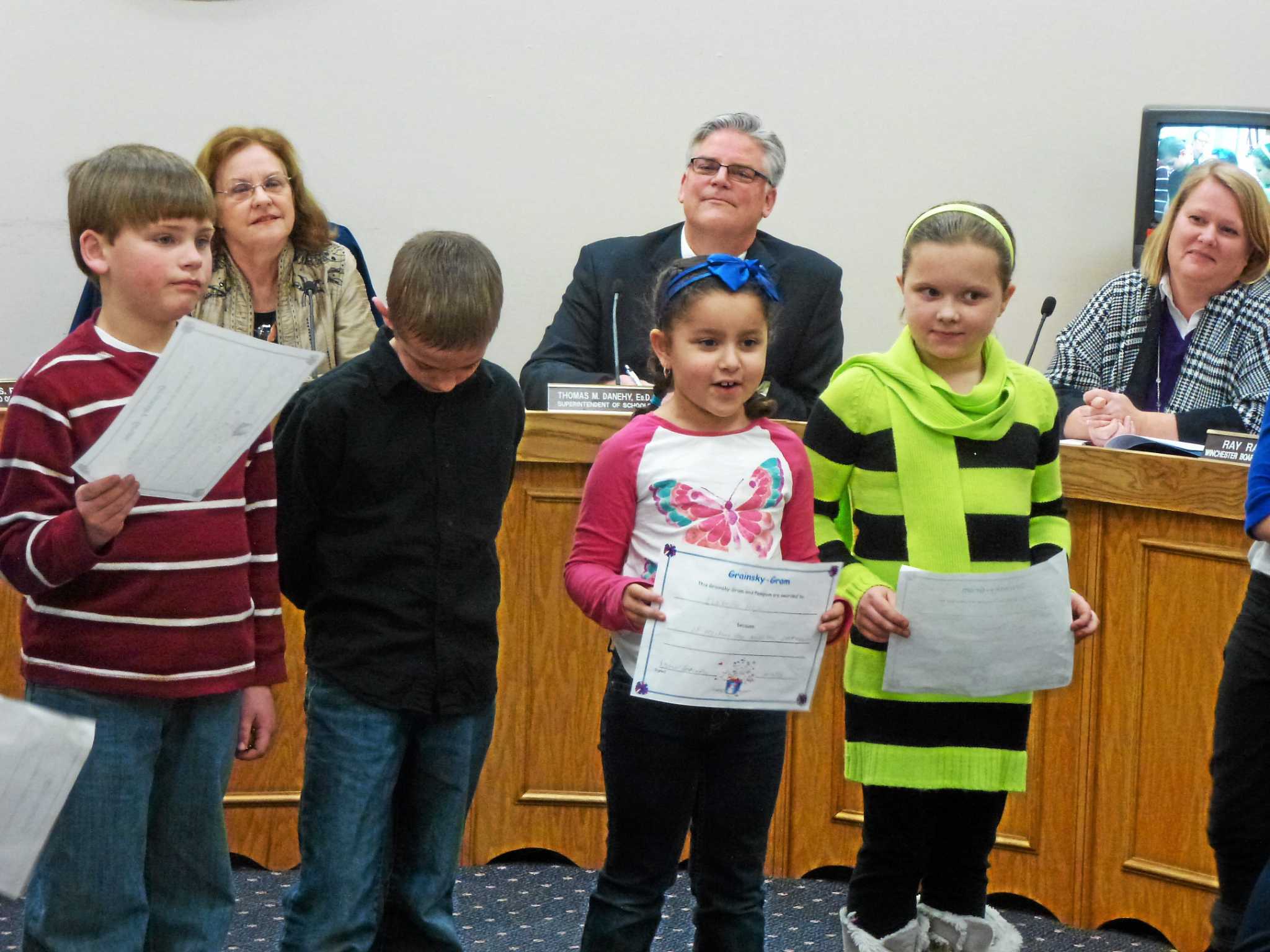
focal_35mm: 104
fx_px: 3816
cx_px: 635
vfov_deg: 14.2
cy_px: 476
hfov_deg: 18.9
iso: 400
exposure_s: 1/20
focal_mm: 18.7
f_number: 5
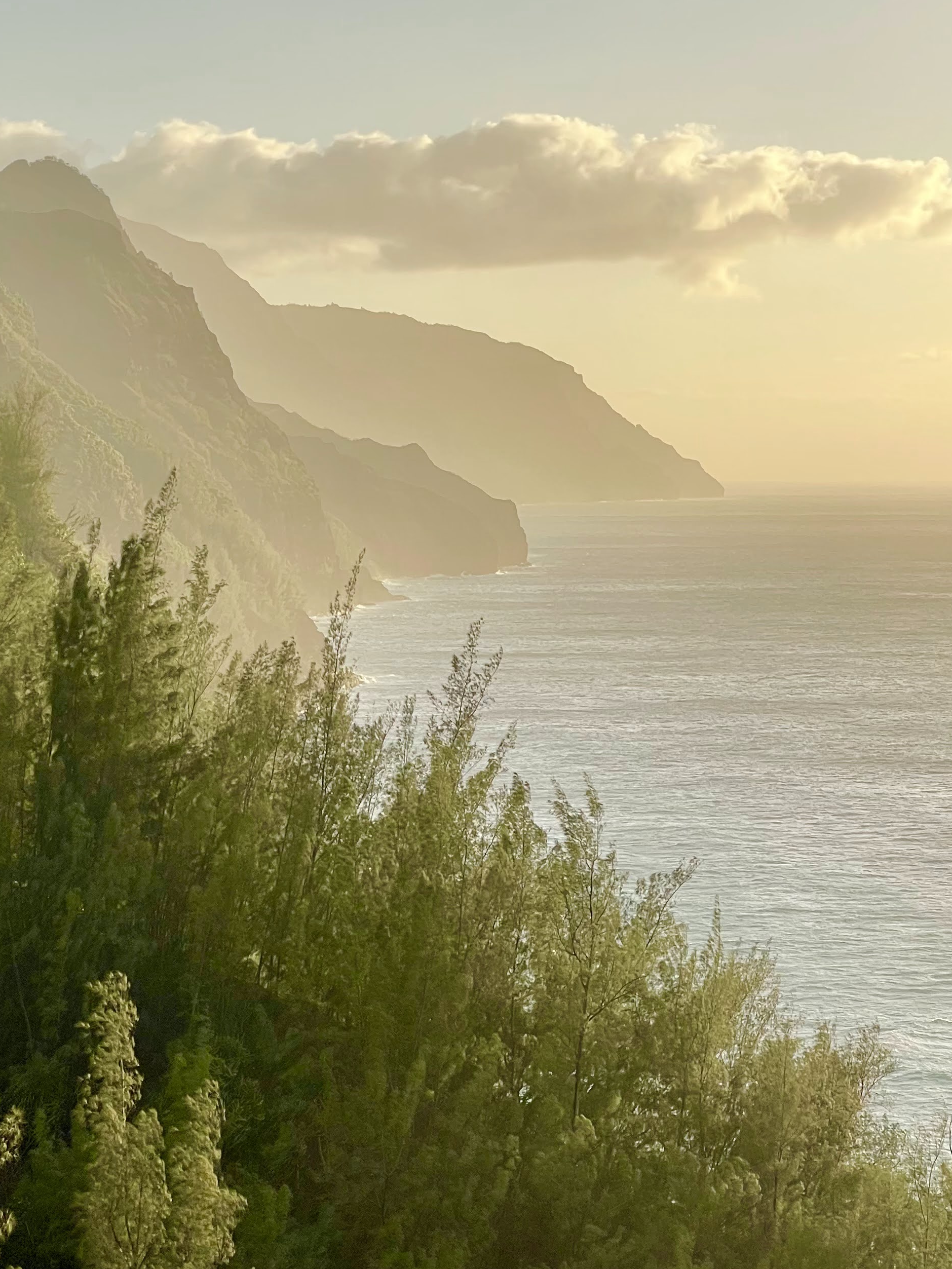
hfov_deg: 14.4
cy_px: 465
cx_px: 477
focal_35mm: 103
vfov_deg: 19.0
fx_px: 3777
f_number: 2.2
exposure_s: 1/473
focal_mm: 7.5
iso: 32
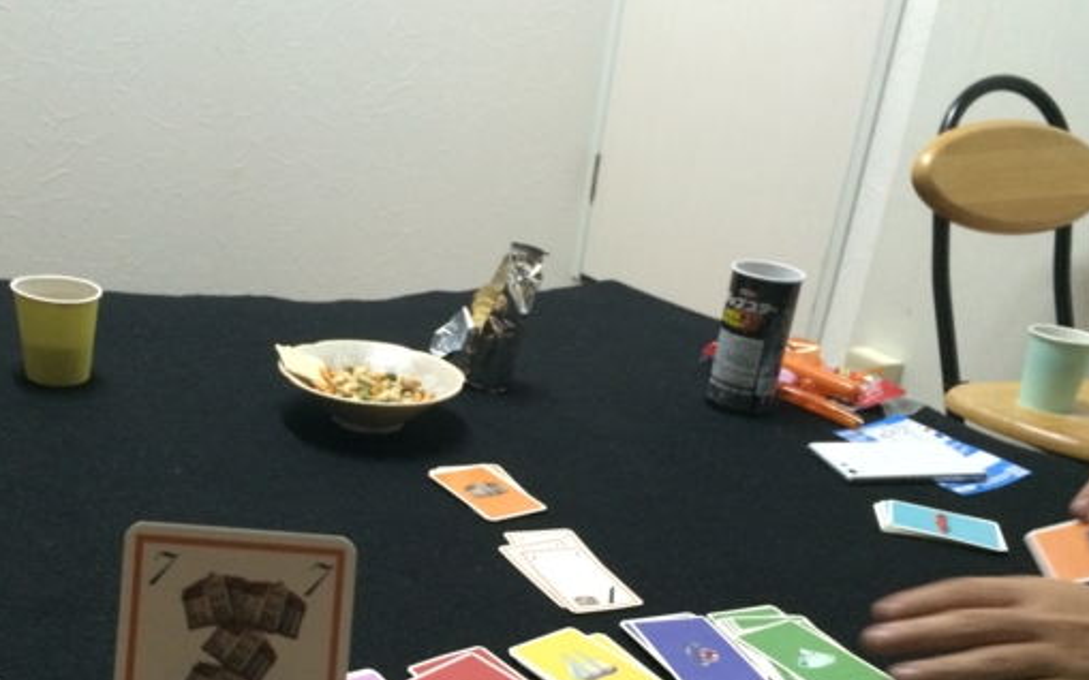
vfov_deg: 31.5
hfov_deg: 49.2
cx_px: 473
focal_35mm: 40
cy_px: 492
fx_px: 1187
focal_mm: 4.12
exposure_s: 1/20
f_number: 2.2
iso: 320
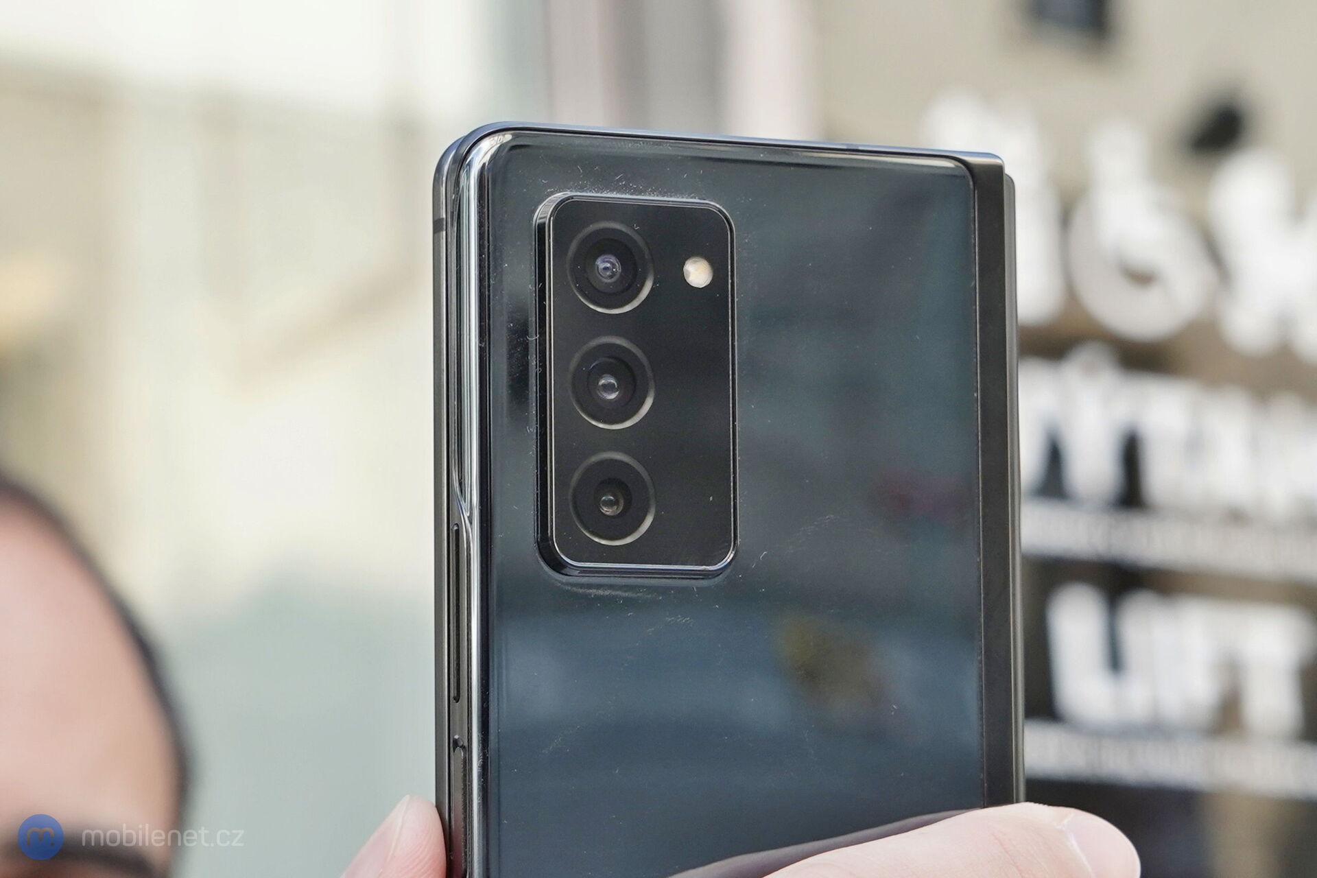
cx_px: 658
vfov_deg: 31.9
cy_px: 439
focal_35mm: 42
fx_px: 1536
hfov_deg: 46.4
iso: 500
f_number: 6.3
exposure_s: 1/250
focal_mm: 42
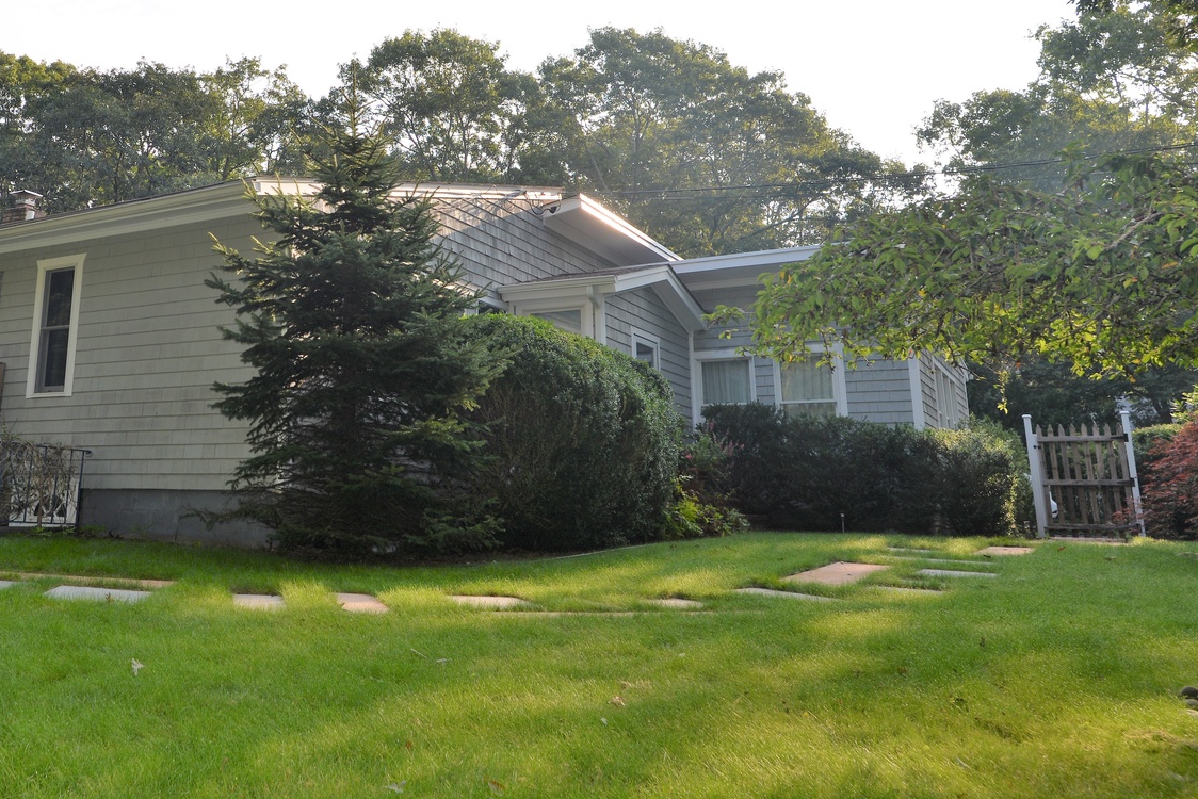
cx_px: 346
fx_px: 1065
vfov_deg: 40.1
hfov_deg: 56.7
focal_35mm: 32
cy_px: 213
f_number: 6.3
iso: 100
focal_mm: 20
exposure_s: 1/200
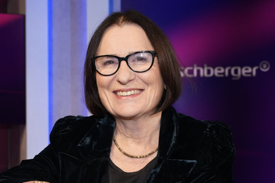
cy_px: 92
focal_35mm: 32
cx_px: 138
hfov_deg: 58.8
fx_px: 244
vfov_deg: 41.1
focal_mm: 32
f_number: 5
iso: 2000
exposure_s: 1/160
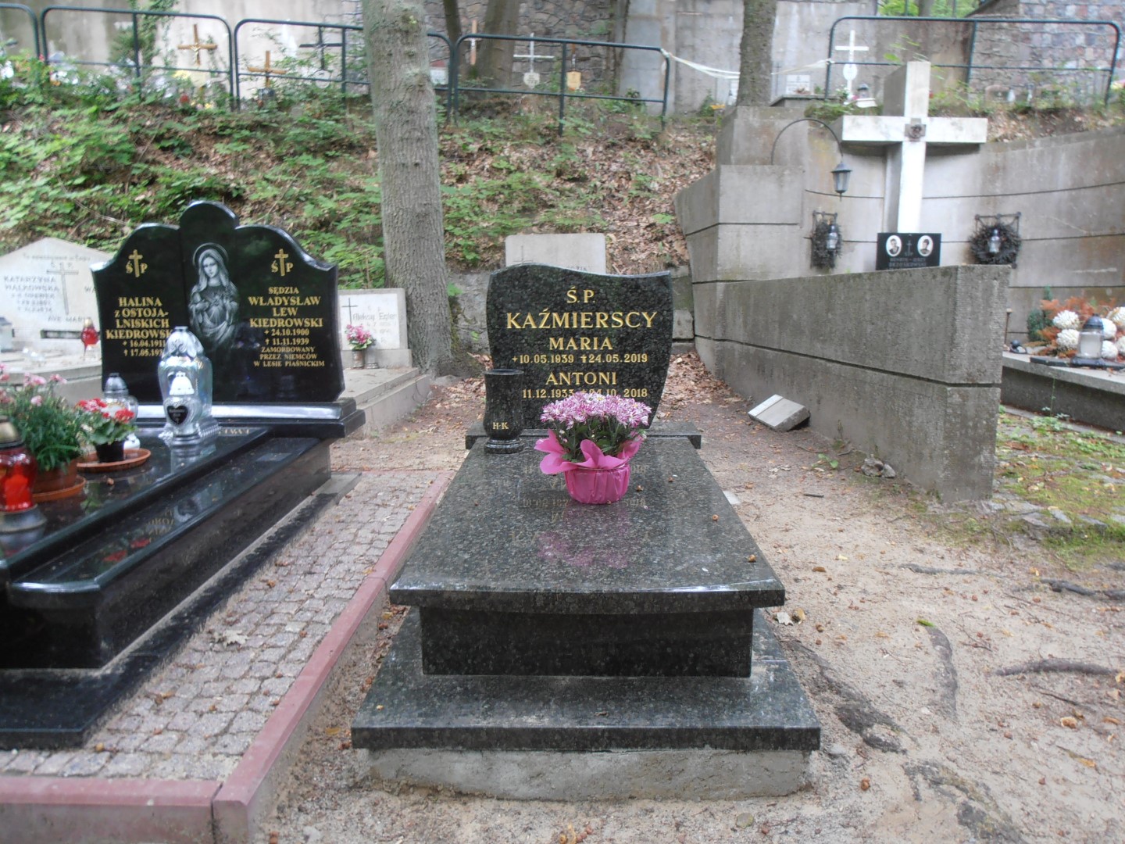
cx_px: 562
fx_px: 780
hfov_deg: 71.6
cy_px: 422
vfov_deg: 56.8
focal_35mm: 24
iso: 100
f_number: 3
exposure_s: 1/30
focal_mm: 4.2
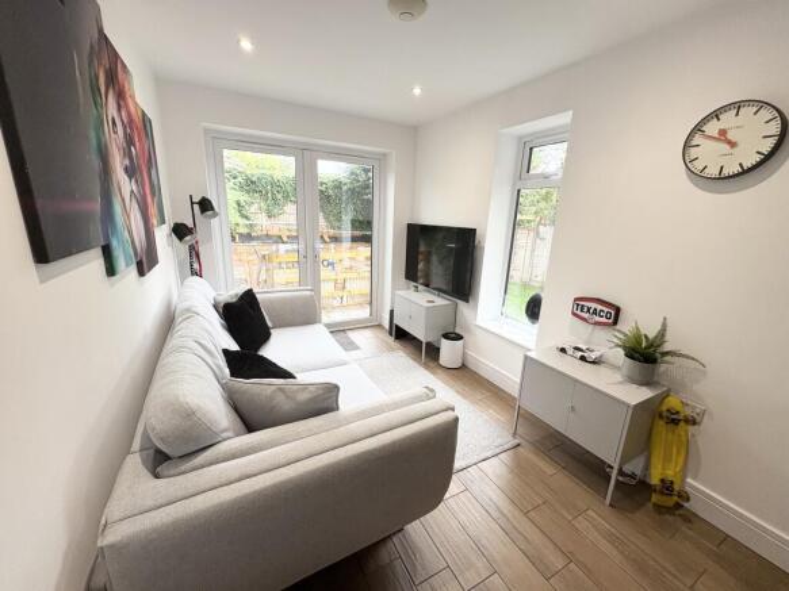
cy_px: 296
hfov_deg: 102.1
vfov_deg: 85.7
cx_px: 394
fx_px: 319
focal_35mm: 14
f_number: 2.2
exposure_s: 1/99
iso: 100
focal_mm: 2.22
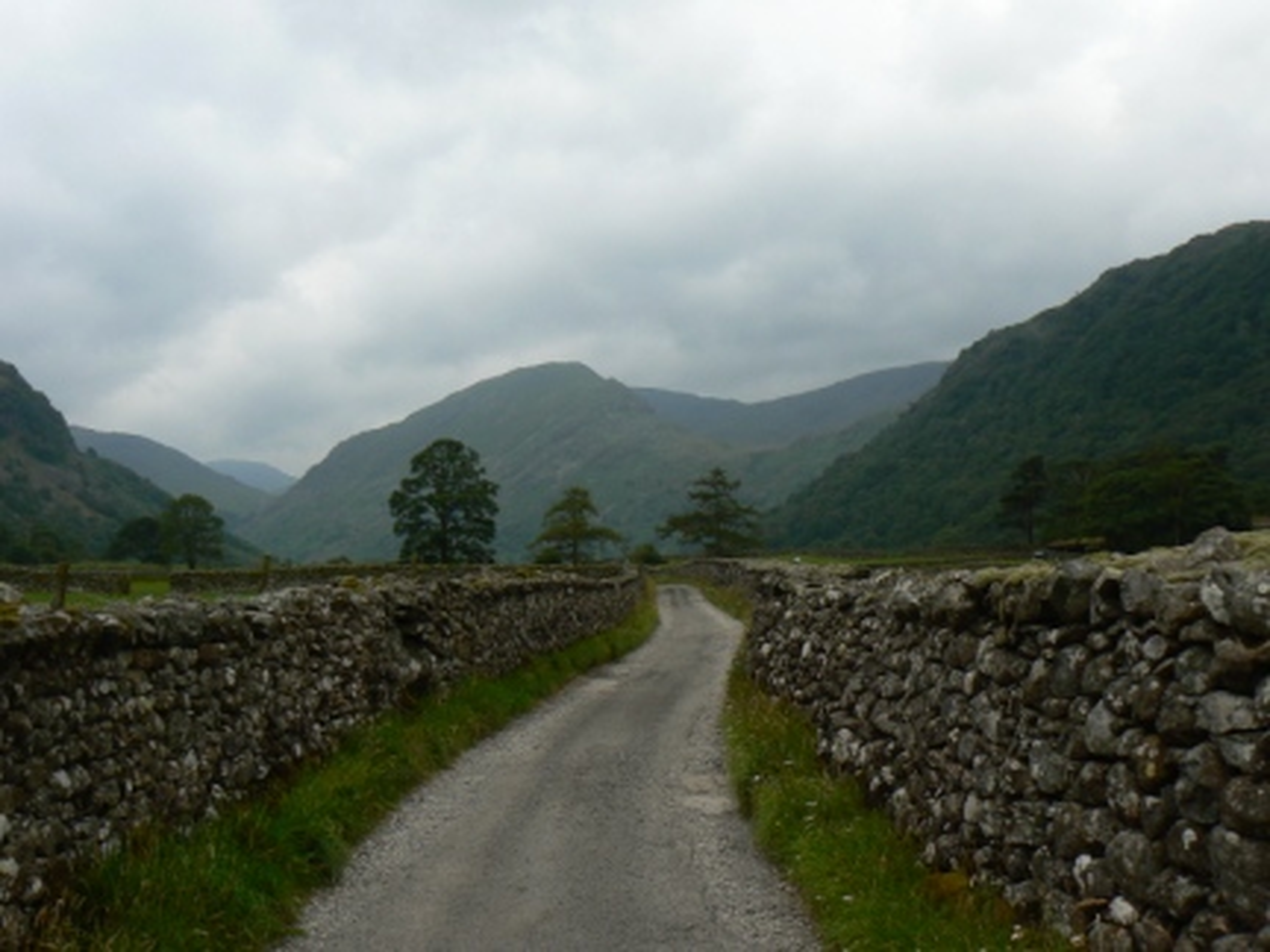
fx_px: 1321
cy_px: 476
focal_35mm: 36
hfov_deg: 51.4
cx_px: 635
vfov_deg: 39.7
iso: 80
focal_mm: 6
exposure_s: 1/250
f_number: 5.6
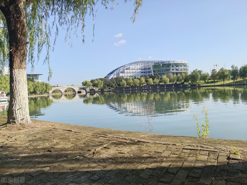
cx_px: 124
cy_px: 92
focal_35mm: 29
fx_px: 207
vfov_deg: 48.2
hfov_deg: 61.7
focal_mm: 4.27
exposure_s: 1/775
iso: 50
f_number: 1.8
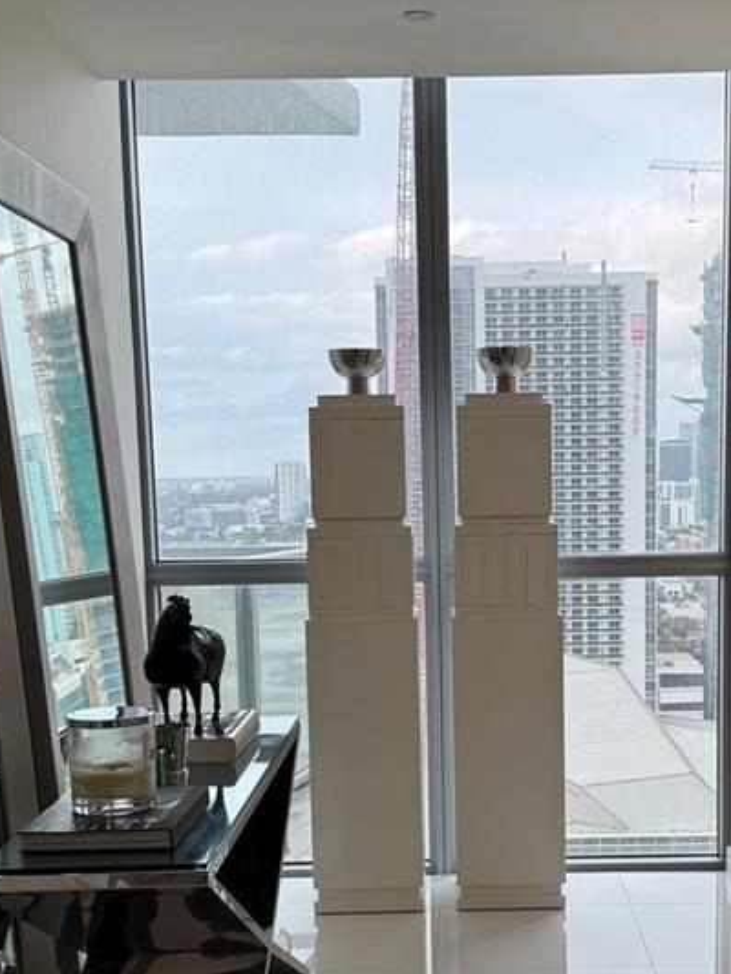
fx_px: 1520
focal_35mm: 54
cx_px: 473
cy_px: 683
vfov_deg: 35.0
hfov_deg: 26.9
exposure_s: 1/372
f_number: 1.78
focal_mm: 6.76
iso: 80
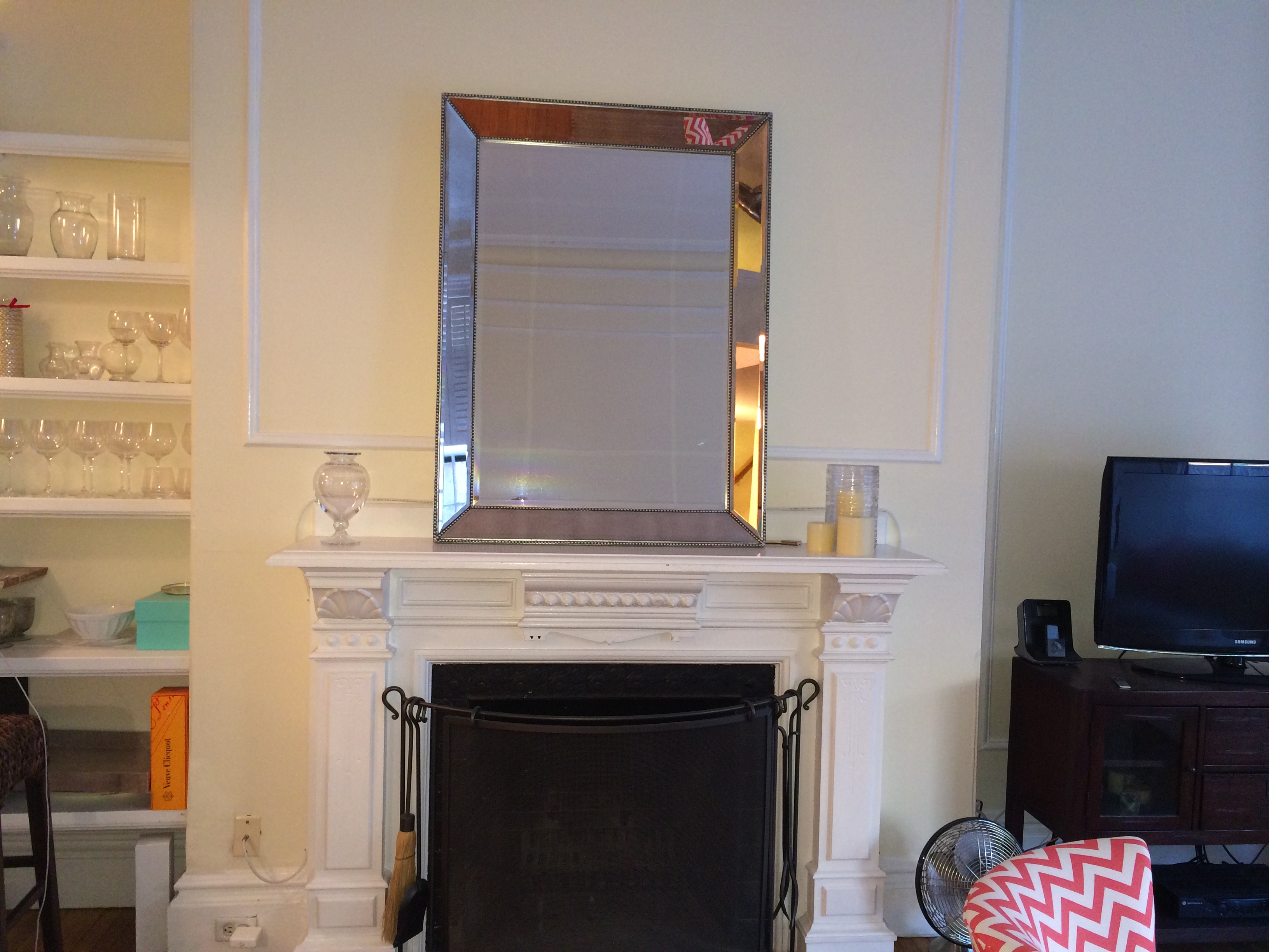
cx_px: 634
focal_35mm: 30
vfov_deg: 46.8
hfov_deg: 60.0
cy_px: 476
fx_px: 1100
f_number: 2.2
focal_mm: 4.12
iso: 160
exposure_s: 1/17
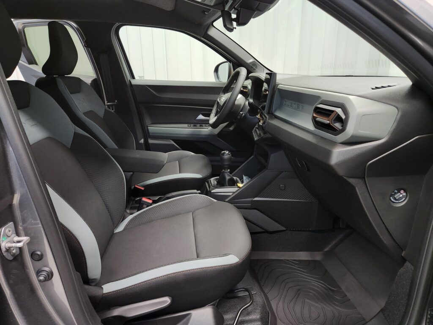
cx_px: 216
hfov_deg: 73.9
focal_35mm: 23
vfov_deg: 58.9
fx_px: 288
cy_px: 162
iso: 400
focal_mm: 5.4
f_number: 1.8
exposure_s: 1/100
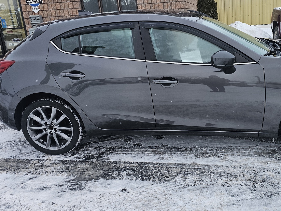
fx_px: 276
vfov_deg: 41.6
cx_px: 190
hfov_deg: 52.8
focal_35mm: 34
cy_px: 82
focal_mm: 6.3
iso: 200
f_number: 1.7
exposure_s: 1/359
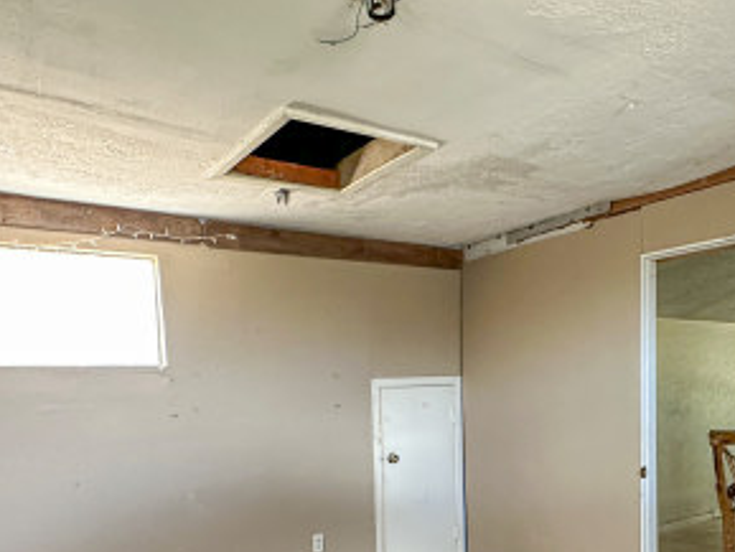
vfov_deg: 43.8
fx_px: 658
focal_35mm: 31
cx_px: 443
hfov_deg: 57.9
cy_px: 422
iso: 320
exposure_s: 1/97
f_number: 2.2
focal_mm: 2.22
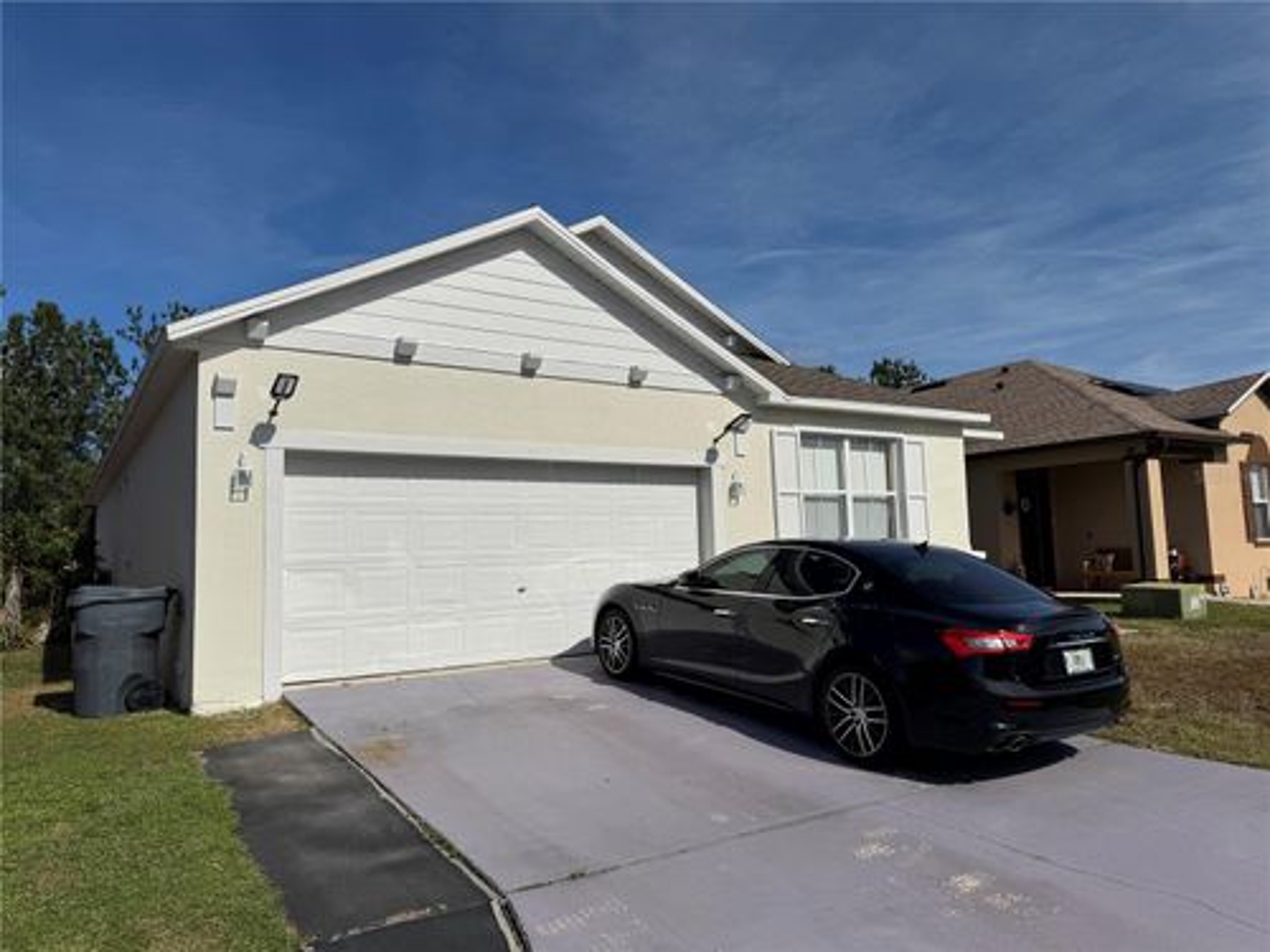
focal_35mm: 24
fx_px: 881
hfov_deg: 71.6
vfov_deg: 56.8
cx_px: 635
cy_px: 476
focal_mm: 6.76
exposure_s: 1/12346
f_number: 1.78
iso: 64
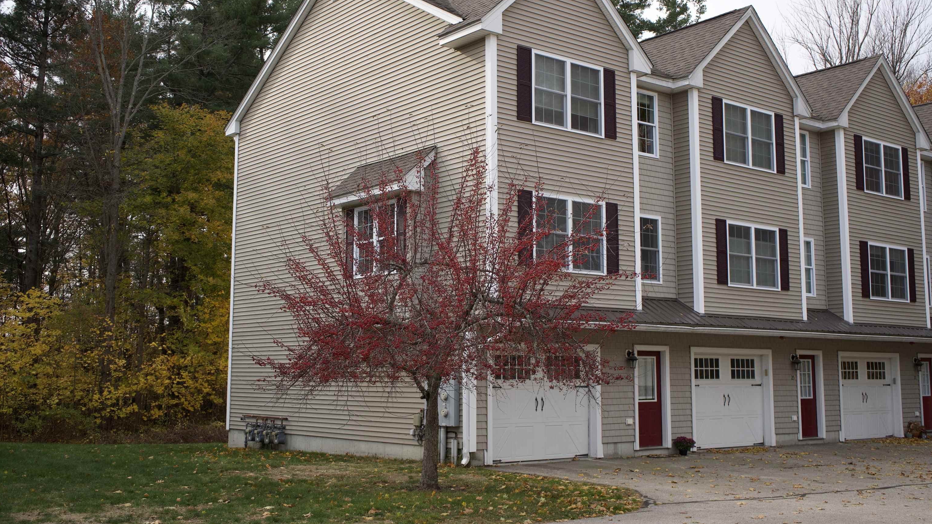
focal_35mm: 40
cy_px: 235
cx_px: 466
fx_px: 989
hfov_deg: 50.5
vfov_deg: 29.7
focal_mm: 38
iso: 500
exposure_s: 1/1000
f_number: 5.6
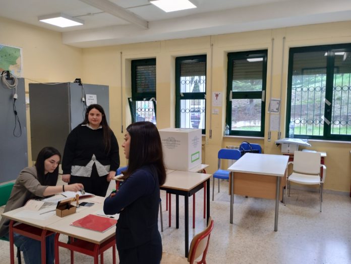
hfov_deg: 63.4
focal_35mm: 28
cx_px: 176
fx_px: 284
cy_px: 132
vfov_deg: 49.9
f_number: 1.8
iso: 272
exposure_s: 1/40
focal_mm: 4.27
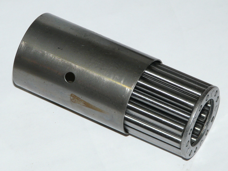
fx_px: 1377
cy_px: 86
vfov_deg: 7.1
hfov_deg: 9.5
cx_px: 114
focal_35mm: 209
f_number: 3.6
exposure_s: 1/60
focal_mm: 21.6
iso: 100
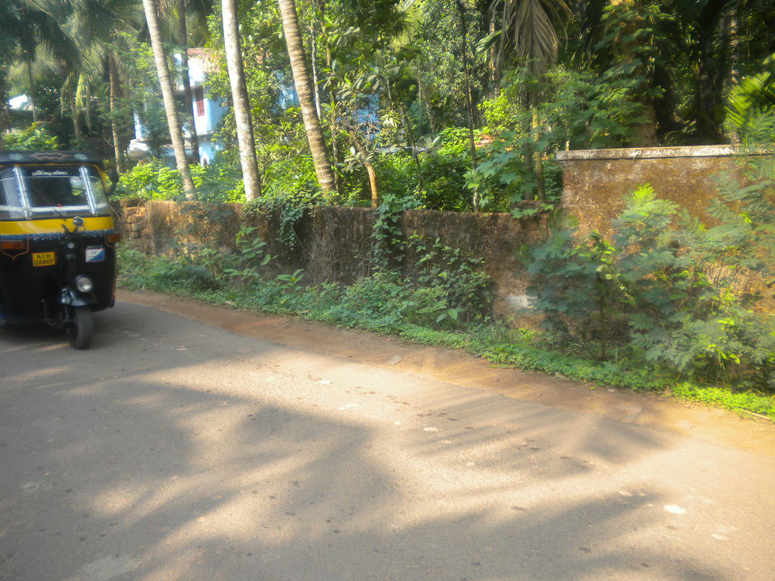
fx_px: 784
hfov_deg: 52.6
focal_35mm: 35
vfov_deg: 40.7
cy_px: 290
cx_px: 388
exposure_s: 1/246
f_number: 3.1
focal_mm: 6.3
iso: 113
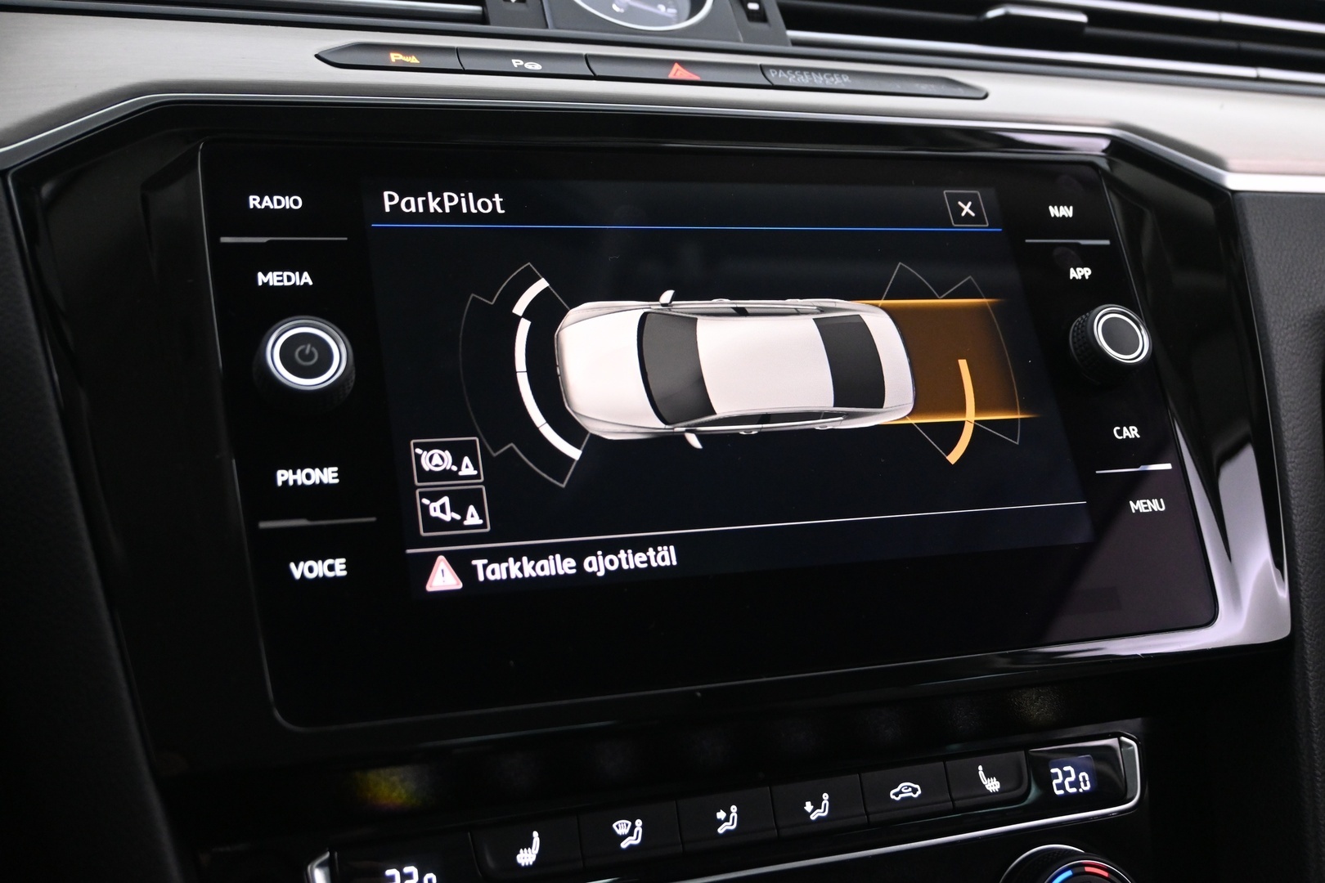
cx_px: 662
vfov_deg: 38.4
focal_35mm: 34
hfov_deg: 55.1
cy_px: 442
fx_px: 1270
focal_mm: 23
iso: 2500
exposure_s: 1/30
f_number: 4.2
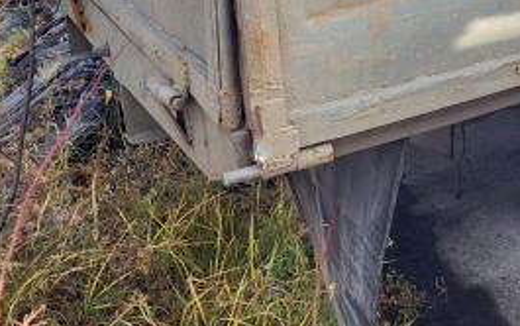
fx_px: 737
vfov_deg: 23.9
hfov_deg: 36.8
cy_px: 5
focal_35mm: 52
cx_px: 451
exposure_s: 1/529
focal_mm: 5.4
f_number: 1.8
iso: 40
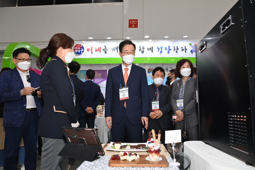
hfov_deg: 73.7
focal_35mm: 24
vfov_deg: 53.1
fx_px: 170
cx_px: 128
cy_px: 85
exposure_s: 1/200
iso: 1600
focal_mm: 24
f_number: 6.3
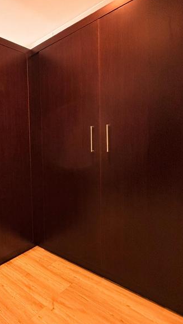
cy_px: 159
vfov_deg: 83.8
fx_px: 181
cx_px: -38
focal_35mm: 21
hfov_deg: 38.8
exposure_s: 1/100
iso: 500
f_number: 2.2
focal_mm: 2.22
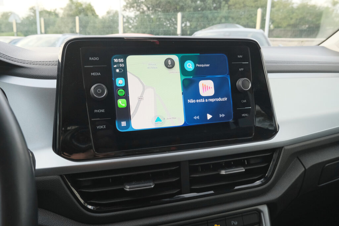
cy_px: 113
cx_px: 170
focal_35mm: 30
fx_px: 283
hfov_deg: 61.9
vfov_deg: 43.6
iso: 2000
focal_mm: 19.7
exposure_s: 1/125
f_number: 7.1
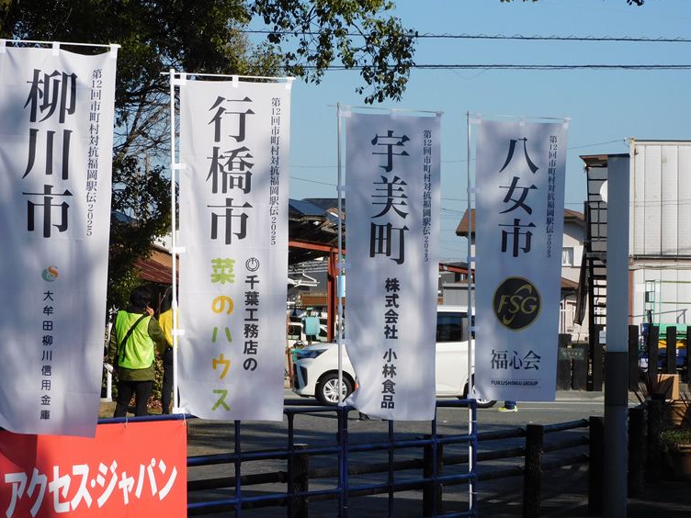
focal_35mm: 133
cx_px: 329
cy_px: 263
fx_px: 2655
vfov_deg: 11.1
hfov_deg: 14.8
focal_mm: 22.4
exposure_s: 1/1000
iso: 125
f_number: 5
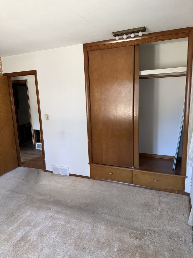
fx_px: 178
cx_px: 96
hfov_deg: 56.8
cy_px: 129
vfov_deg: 71.6
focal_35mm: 24
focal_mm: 6.76
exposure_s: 1/60
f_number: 1.78
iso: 320
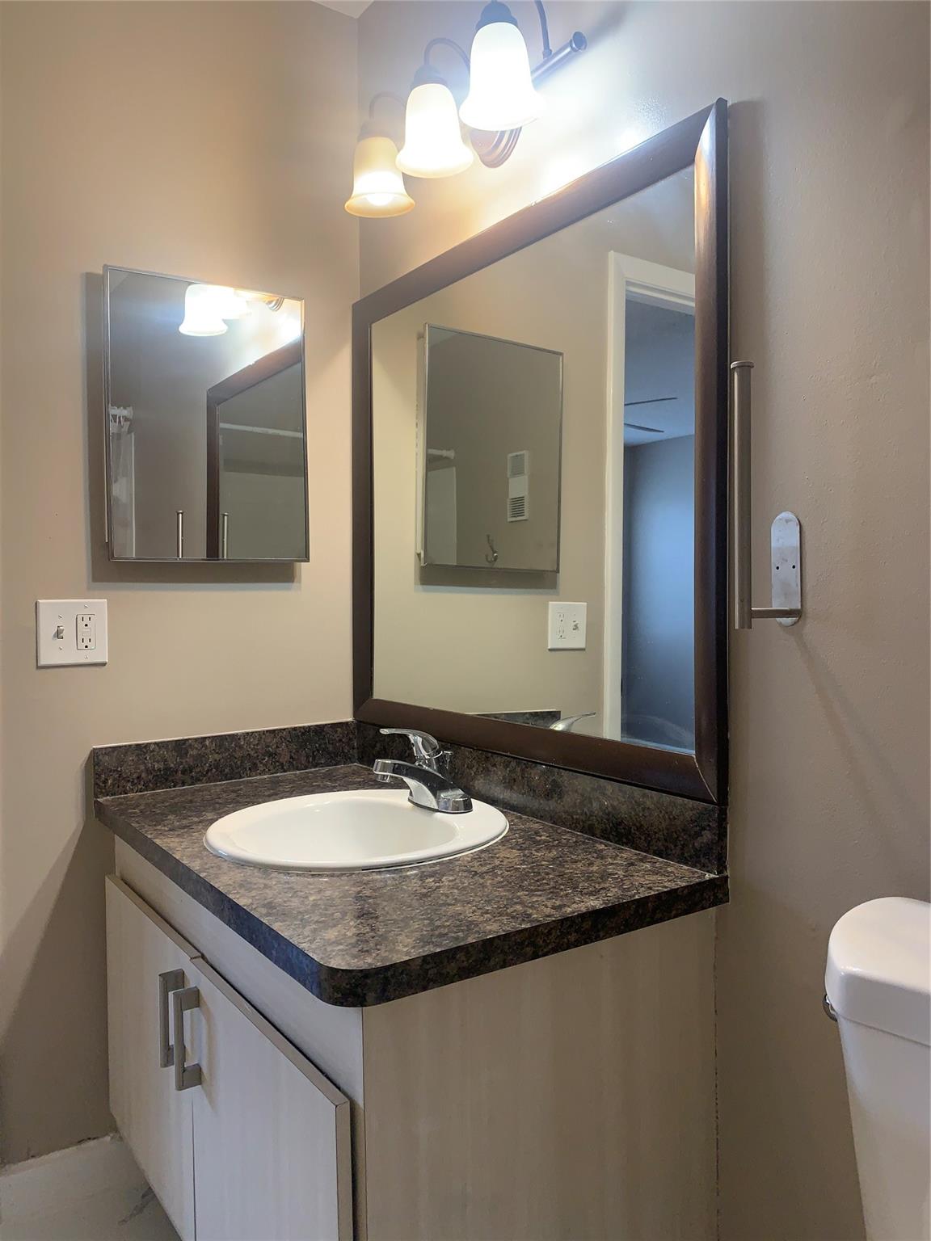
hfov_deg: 53.1
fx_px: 932
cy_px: 620
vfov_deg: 67.3
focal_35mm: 26
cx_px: 466
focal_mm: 4.25
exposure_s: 1/60
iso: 80
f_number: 1.8
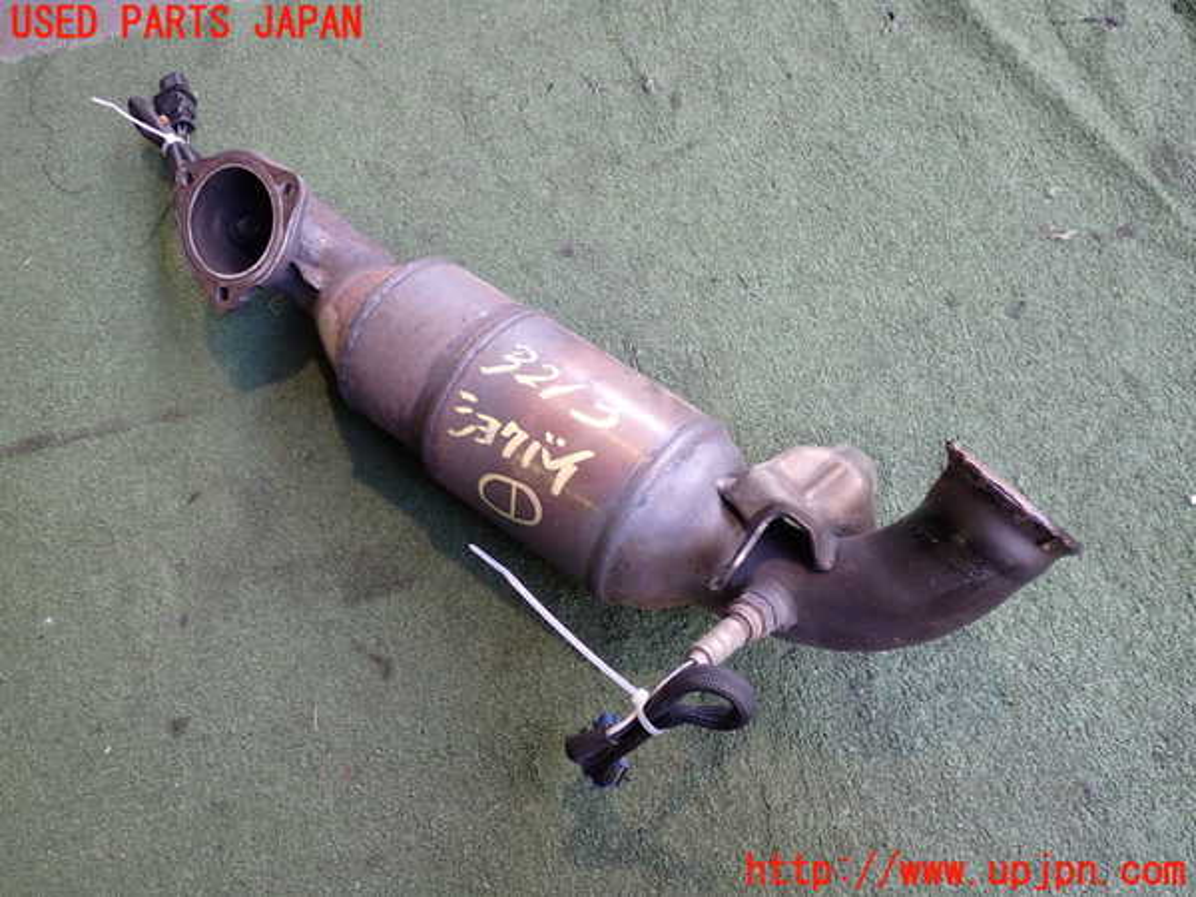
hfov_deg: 60.0
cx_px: 598
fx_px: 1037
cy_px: 448
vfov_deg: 46.8
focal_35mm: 30
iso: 200
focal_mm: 5.4
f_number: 2.3
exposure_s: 1/40
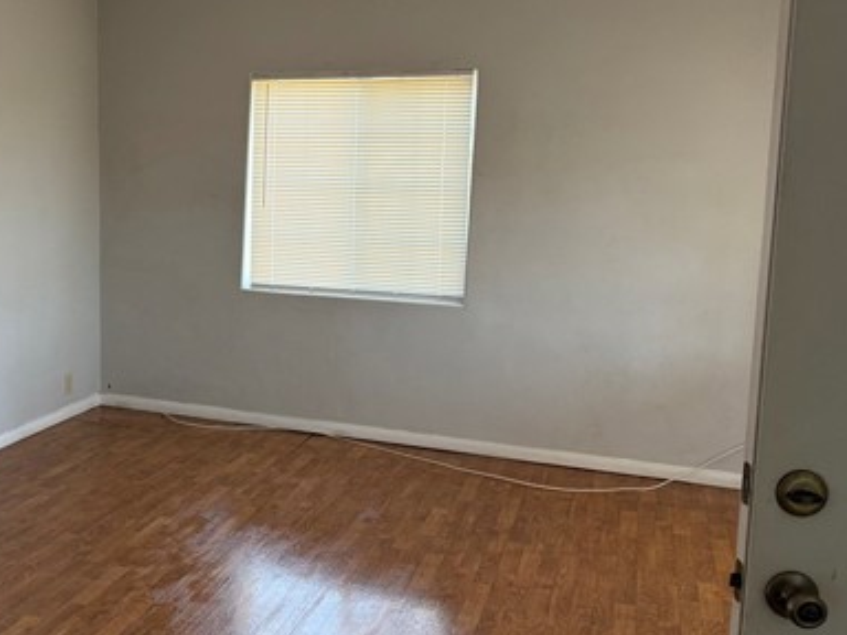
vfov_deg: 35.9
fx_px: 979
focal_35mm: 40
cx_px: 179
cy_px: 265
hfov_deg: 44.7
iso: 200
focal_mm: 6.76
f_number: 1.78
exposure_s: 1/121
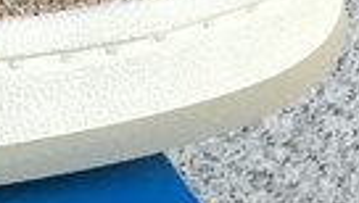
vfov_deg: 5.5
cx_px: -496
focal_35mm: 223
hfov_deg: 8.8
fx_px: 2126
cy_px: 109
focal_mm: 3.3
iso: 25
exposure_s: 1/468
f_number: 2.4
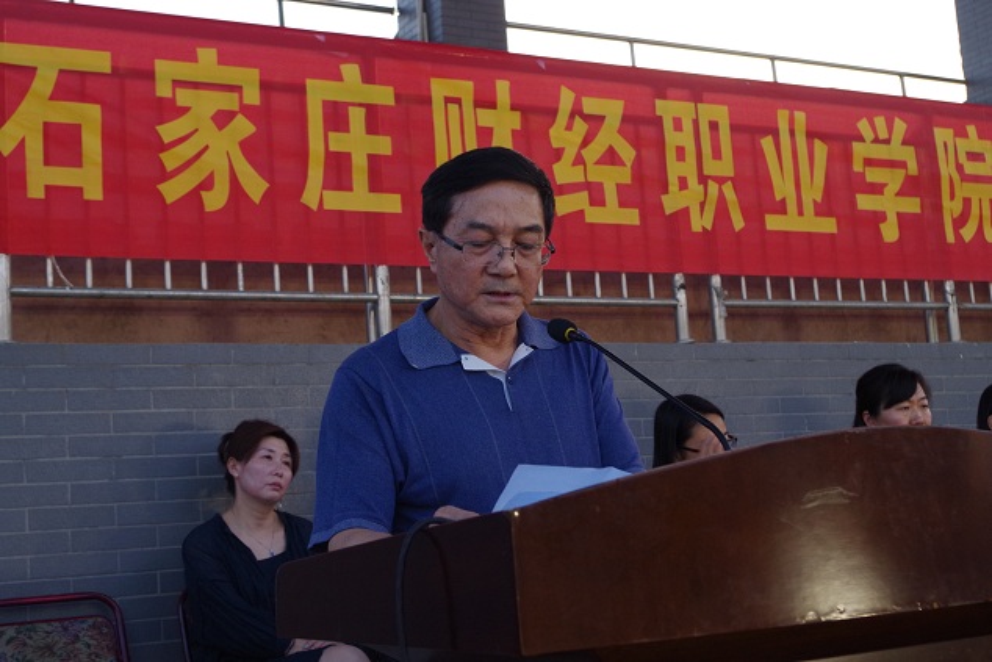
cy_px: 331
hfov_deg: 38.2
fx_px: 1433
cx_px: 496
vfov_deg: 26.0
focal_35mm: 52
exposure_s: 1/125
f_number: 6.3
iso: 800
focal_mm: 35
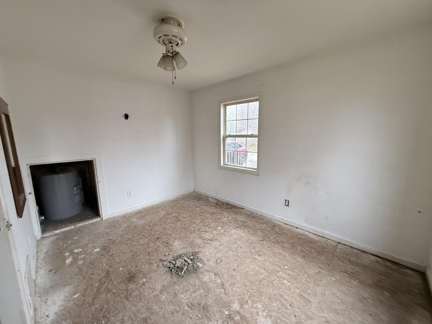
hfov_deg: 102.1
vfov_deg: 85.7
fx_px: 175
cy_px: 162
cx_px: 216
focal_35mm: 14
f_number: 2.2
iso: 500
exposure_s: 1/120
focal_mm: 2.22
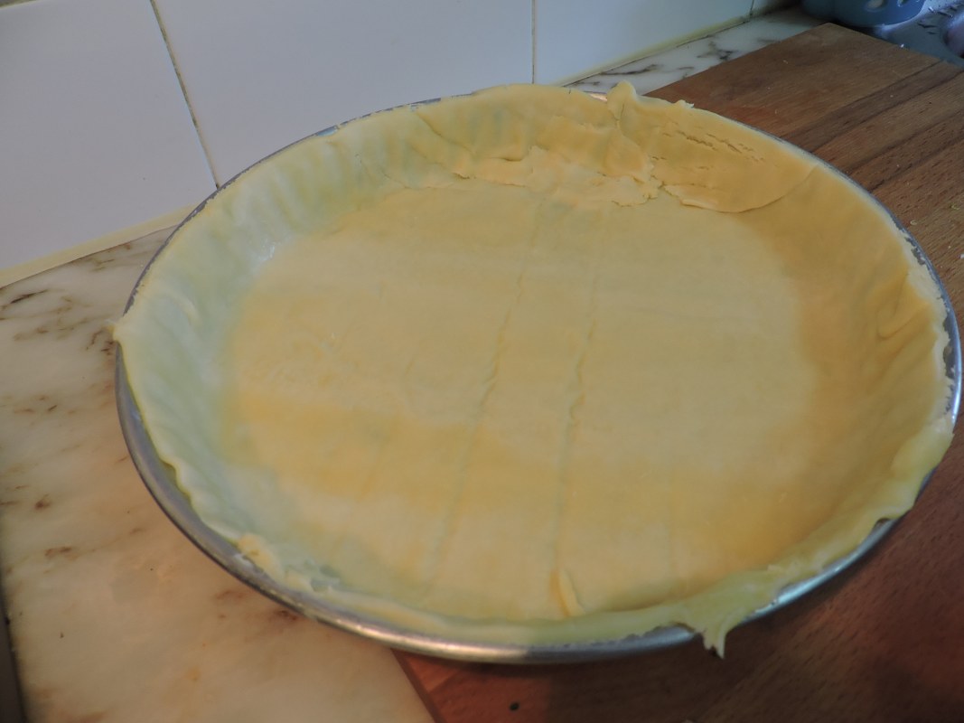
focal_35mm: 24
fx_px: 668
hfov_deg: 71.6
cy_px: 362
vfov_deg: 56.8
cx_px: 482
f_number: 3
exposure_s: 1/30
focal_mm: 4.3
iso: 200
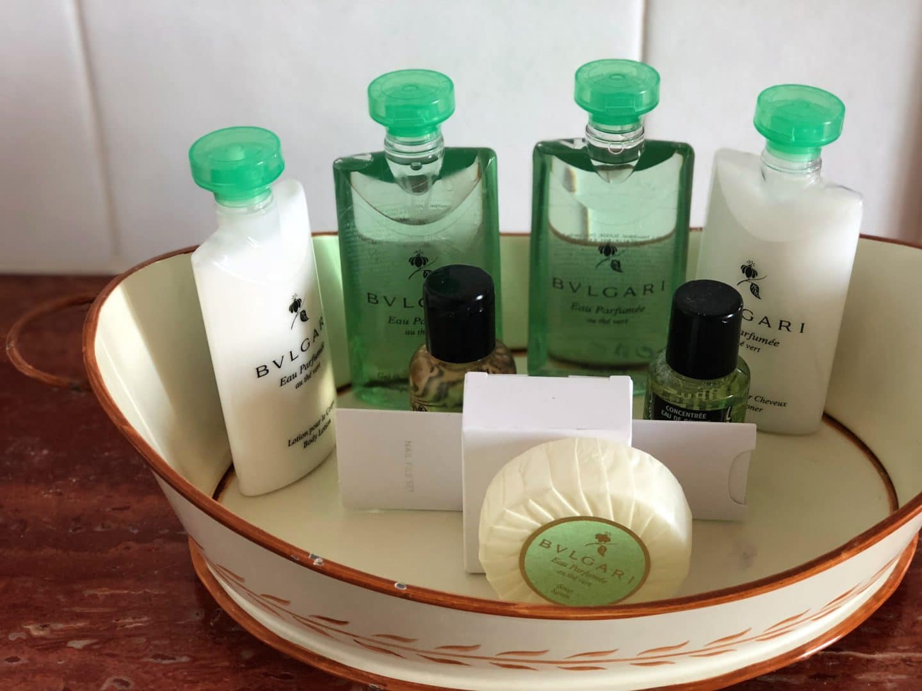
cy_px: 346
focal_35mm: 57
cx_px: 461
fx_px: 1518
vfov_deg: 25.7
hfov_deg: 33.8
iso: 160
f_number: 2.8
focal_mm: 6.6
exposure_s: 1/60
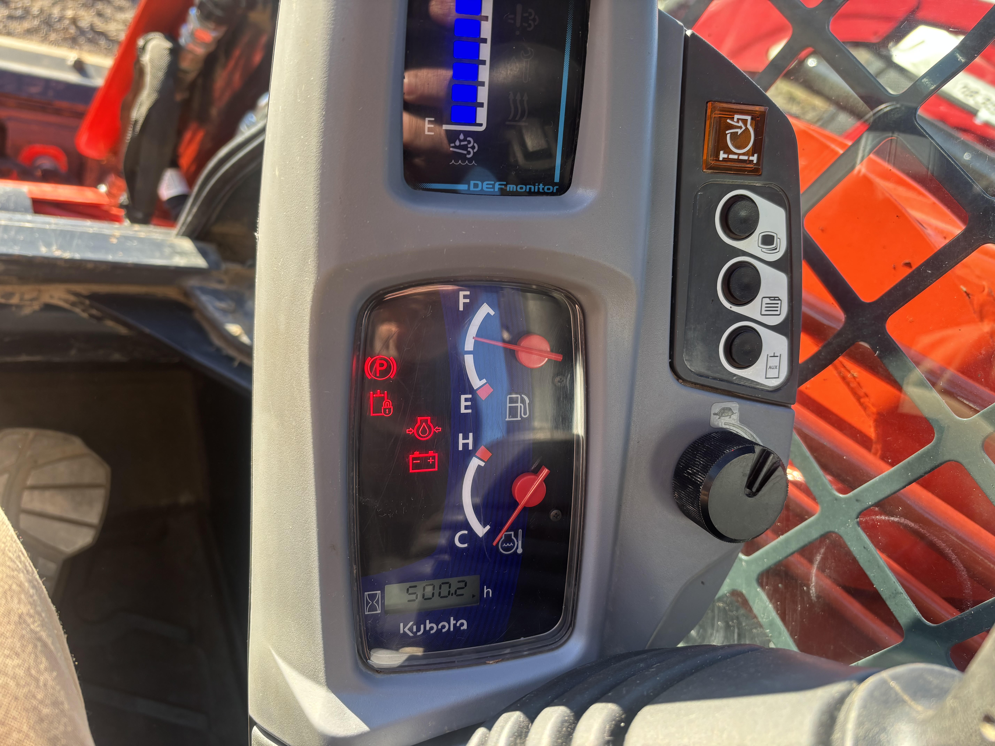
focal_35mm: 26
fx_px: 747
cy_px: 373
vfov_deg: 53.1
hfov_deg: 67.3
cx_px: 498
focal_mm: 5.96
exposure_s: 1/156
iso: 40
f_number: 1.6
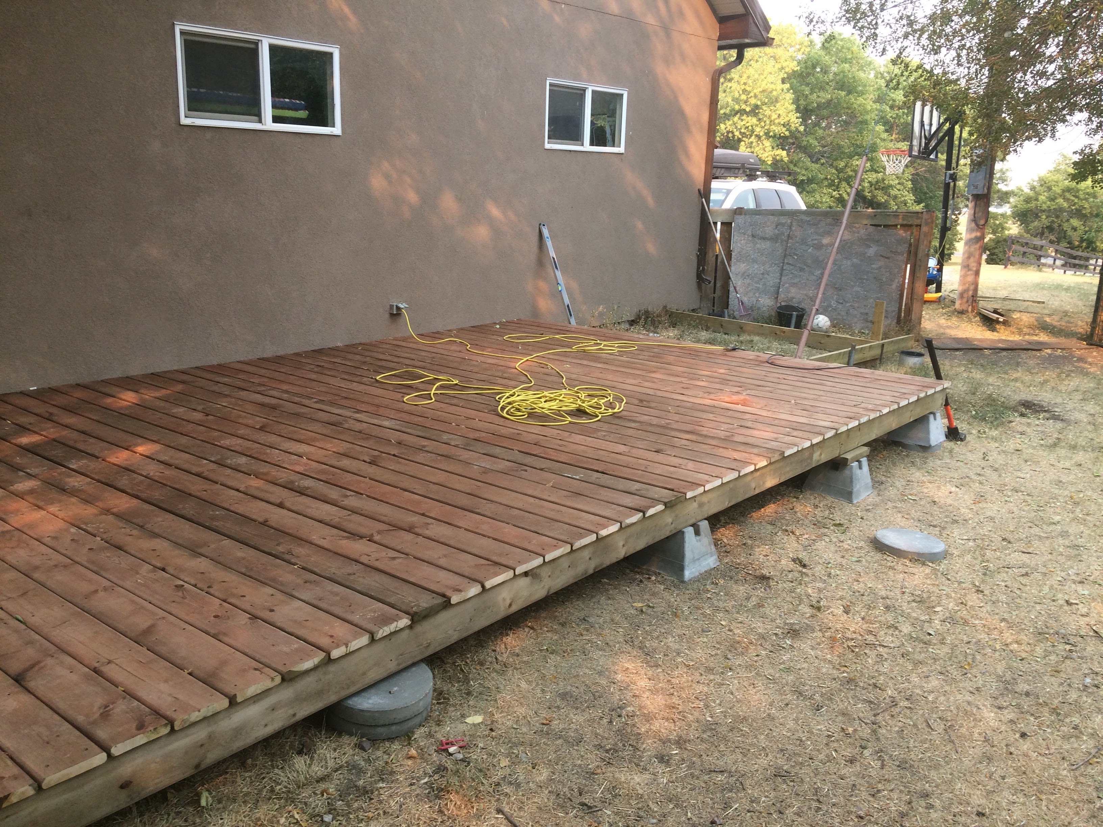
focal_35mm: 29
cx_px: 552
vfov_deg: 48.2
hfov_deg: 61.7
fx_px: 924
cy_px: 414
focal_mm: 4.15
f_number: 2.2
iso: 32
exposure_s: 1/299
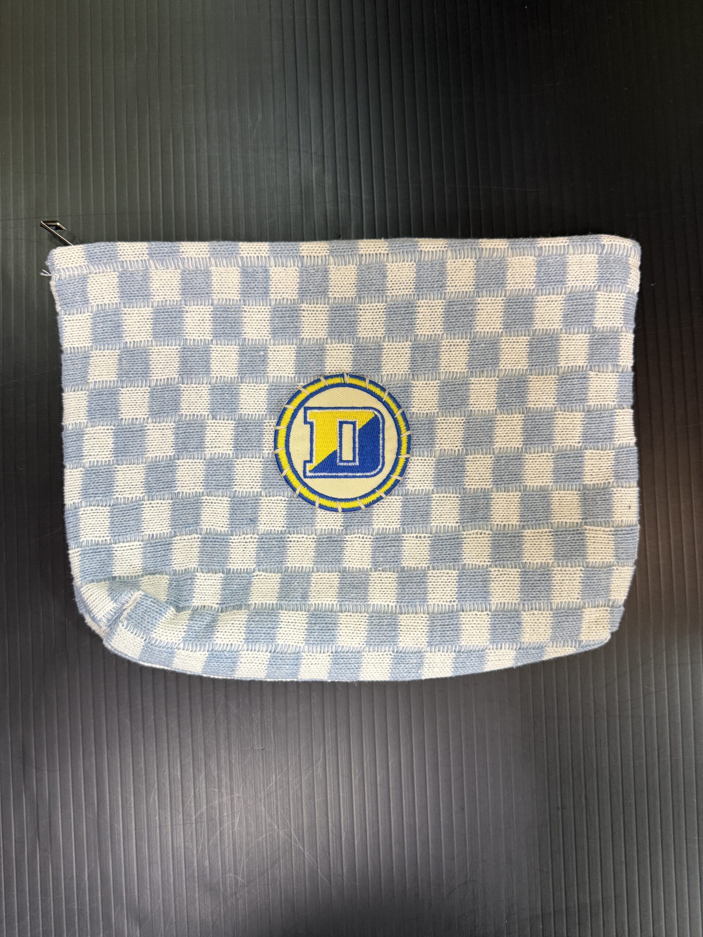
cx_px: 352
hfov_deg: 56.8
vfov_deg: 71.6
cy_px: 468
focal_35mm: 24
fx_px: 650
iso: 320
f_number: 1.78
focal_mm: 6.76
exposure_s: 1/60
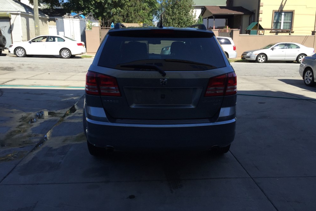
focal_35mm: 31
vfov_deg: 42.3
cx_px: 160
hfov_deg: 60.3
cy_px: 95
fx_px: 272
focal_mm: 4.15
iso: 32
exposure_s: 1/989
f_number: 2.2
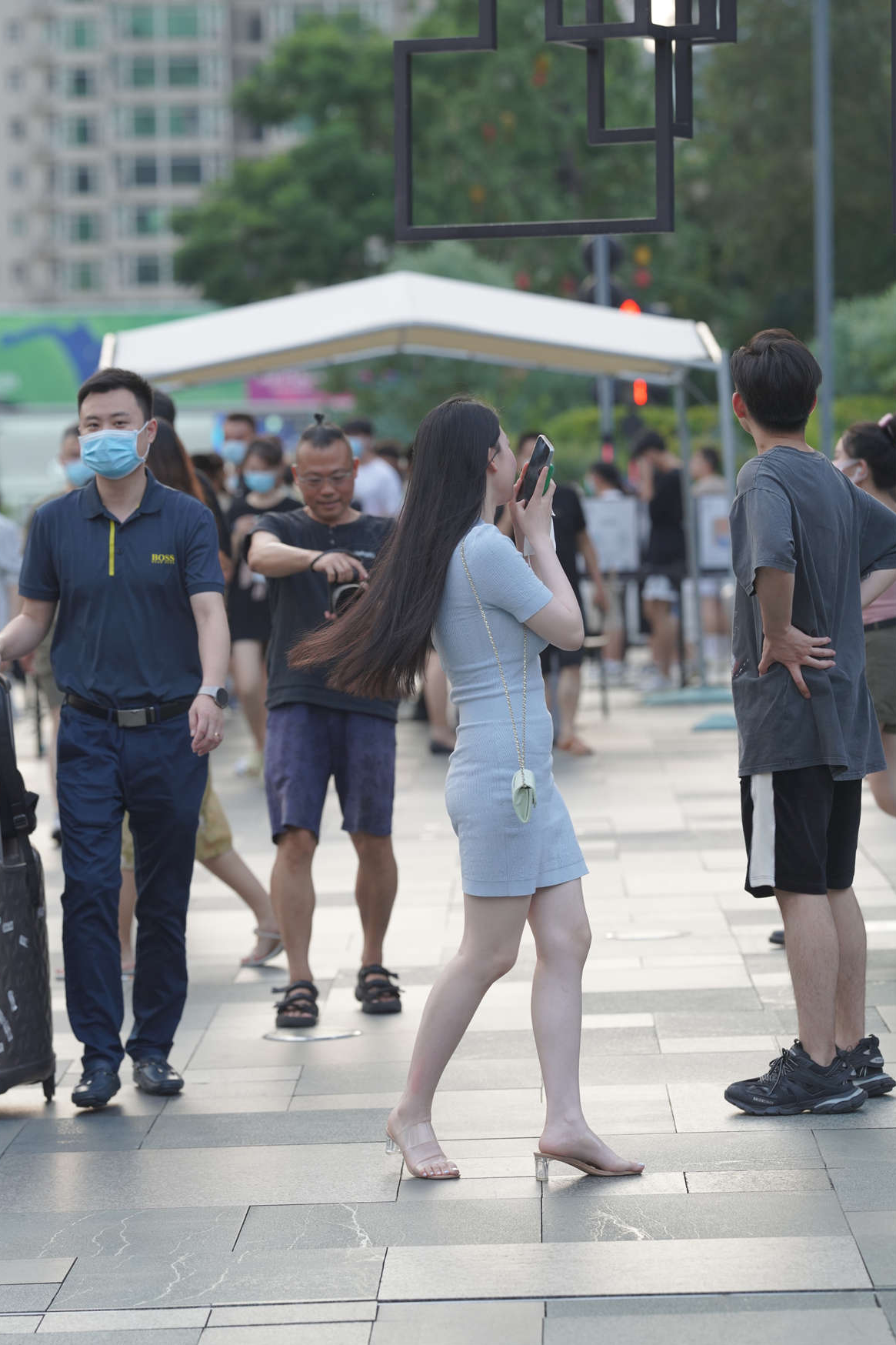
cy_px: 674
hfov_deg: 9.9
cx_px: 438
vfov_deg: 14.8
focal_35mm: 139
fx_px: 5190
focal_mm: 135
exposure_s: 1/500
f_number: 4
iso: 500
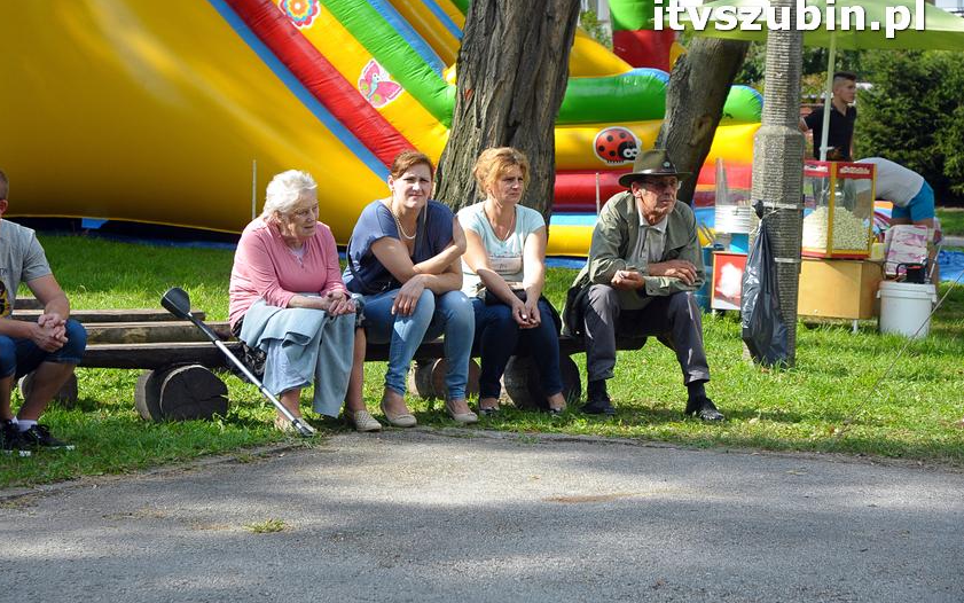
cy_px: 285
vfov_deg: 12.1
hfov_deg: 19.3
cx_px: 478
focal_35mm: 108
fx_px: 2838
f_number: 7.1
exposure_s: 1/800
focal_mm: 70
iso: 640
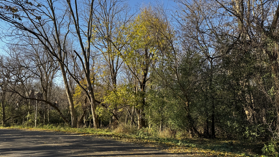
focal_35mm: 27
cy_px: 94
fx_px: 200
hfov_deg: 69.9
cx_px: 141
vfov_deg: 42.7
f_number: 1.78
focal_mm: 6.76
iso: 80
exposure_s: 1/876
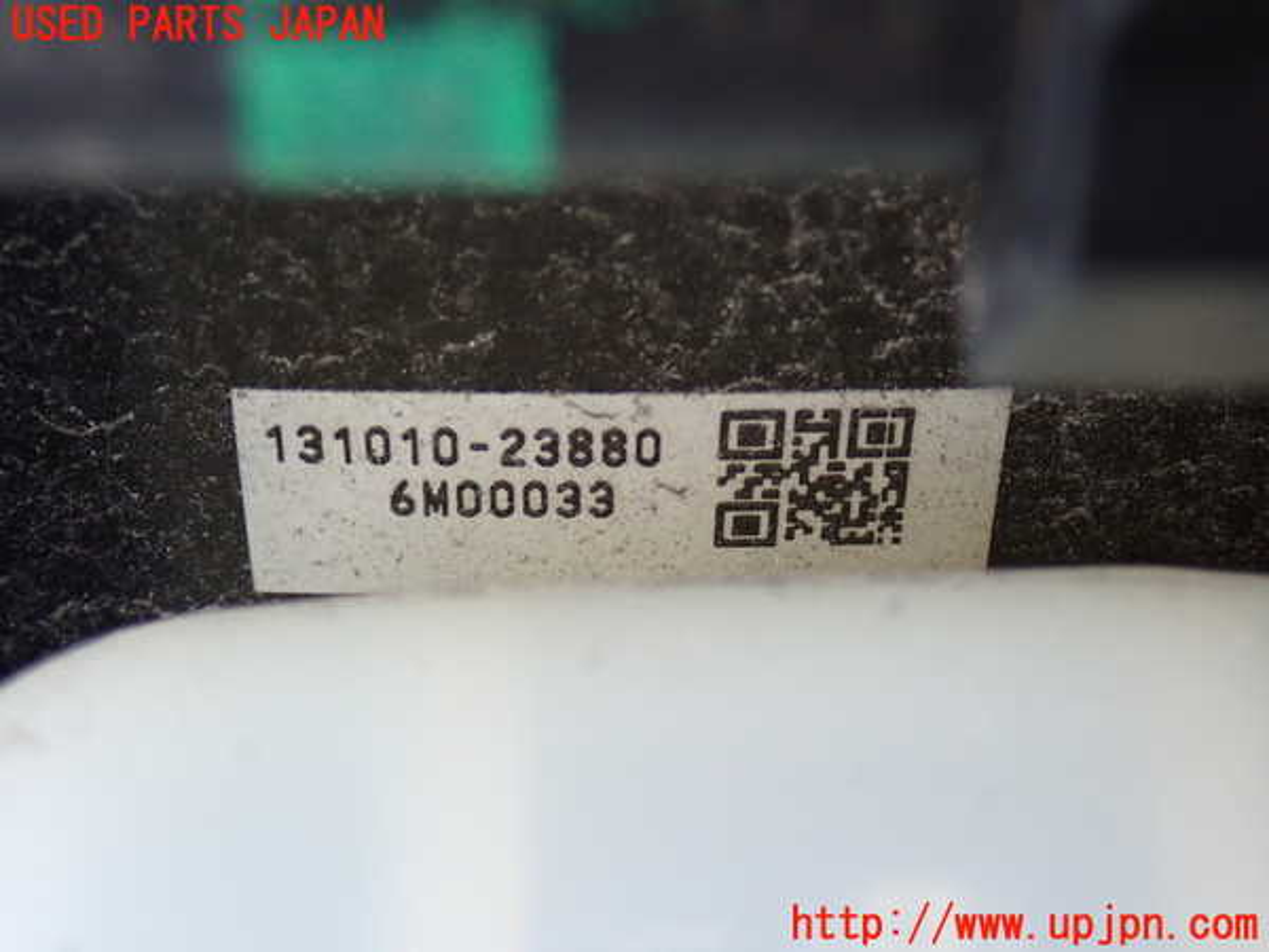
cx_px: 634
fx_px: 2603
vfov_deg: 20.7
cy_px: 476
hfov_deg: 27.4
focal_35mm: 71
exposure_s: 1/60
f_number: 3.9
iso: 800
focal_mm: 12.73
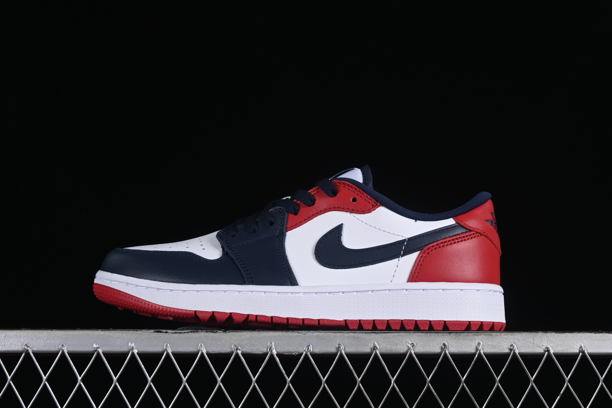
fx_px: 1275
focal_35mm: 75
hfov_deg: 27.0
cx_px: 306
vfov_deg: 18.2
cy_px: 204
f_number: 8
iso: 160
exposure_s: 1/60
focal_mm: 50
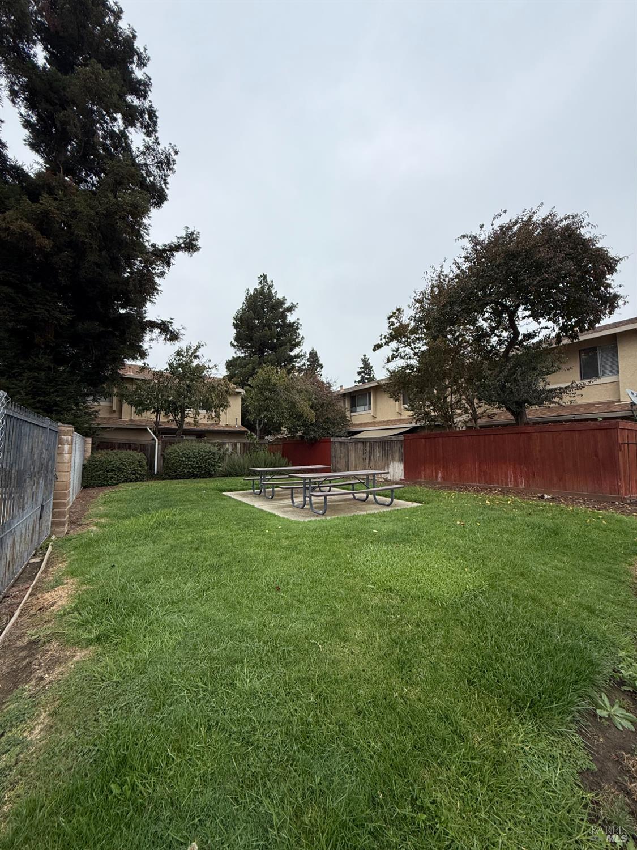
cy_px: 425
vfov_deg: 102.1
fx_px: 344
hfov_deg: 85.7
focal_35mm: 14
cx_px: 318
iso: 50
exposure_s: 1/901
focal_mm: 2.22
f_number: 2.2
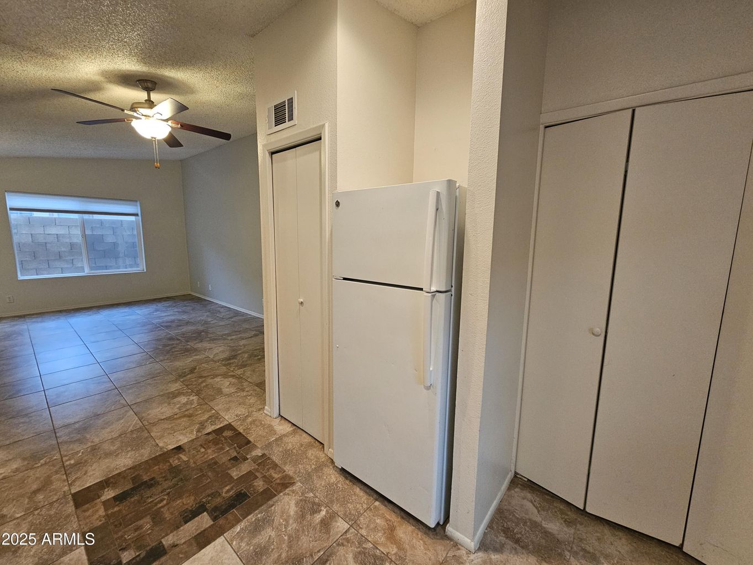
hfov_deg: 106.2
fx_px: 283
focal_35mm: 13
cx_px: 376
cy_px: 282
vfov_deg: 89.9
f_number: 2.2
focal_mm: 2.2
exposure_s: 1/60
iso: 320
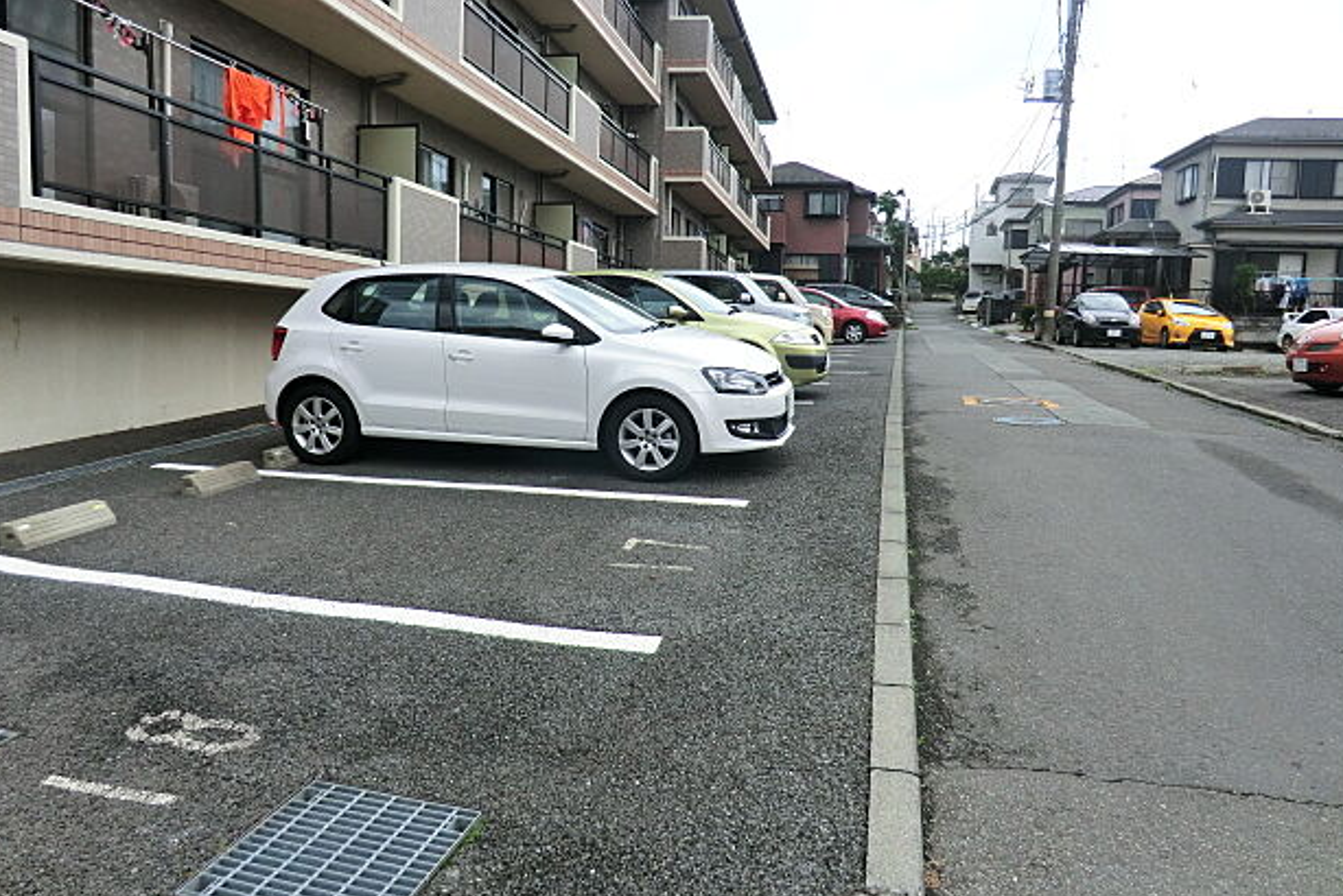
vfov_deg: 49.6
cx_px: 674
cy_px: 435
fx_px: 970
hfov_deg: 69.4
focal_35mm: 26
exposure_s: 1/400
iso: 80
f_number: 3.2
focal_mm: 4.3
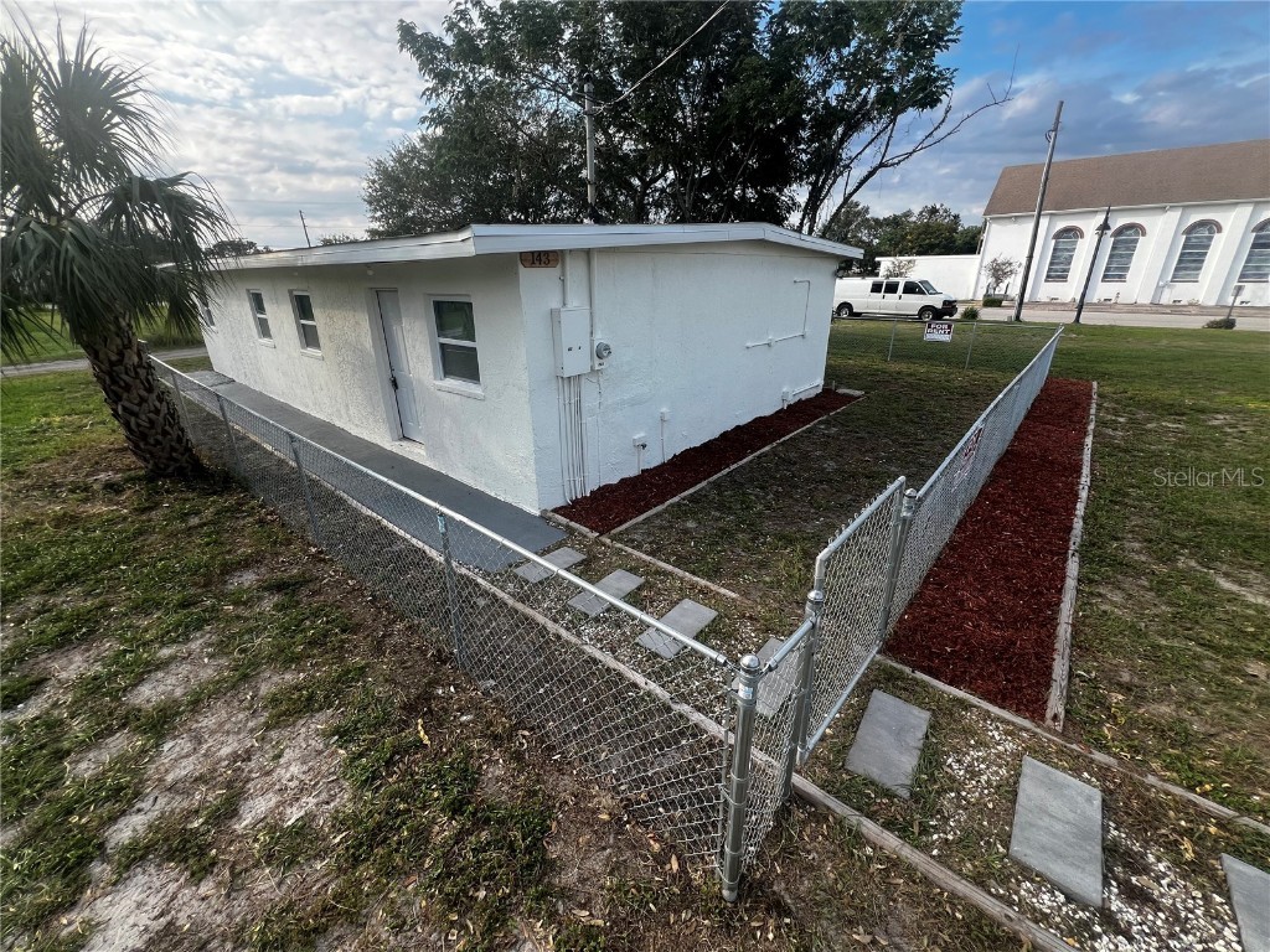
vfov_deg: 89.9
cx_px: 635
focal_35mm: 13
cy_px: 476
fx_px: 477
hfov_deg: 106.2
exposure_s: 1/579
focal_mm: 1.57
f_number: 1.8
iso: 32
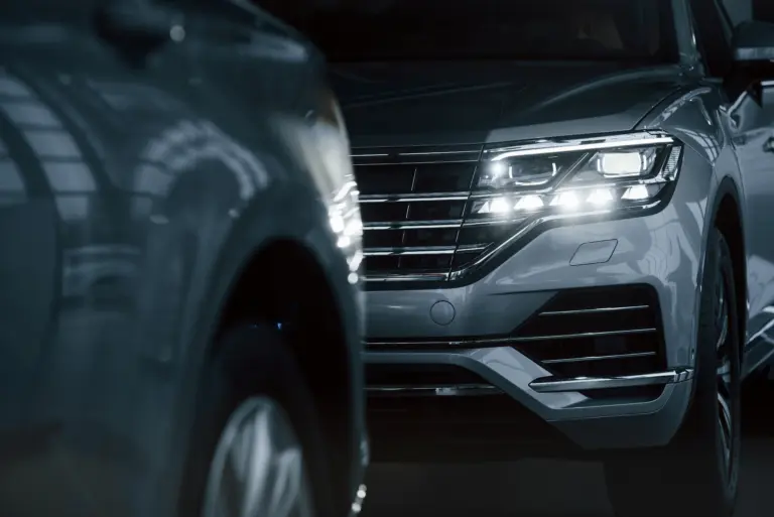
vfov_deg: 11.3
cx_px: 387
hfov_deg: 16.8
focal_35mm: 122
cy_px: 258
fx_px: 2624
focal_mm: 122
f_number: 5
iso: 400
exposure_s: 1/800
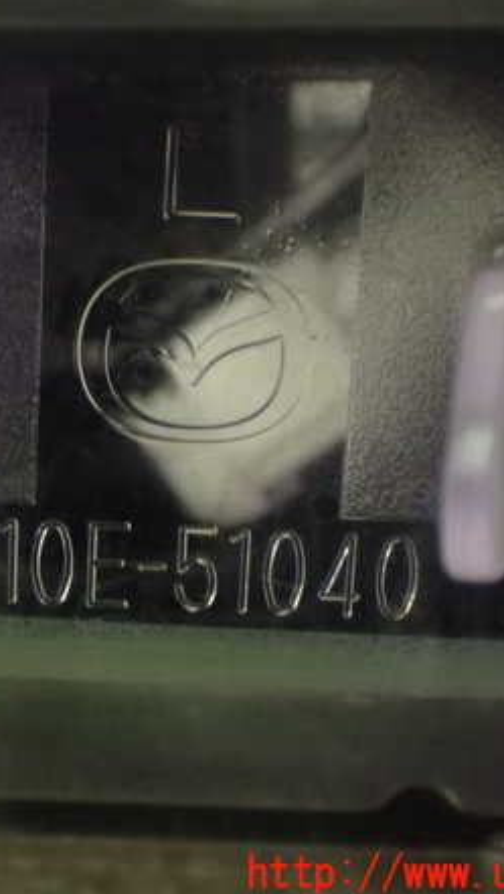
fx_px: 1543
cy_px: 445
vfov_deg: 32.3
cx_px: 97
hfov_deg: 18.4
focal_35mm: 65
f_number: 2.9
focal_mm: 7.84
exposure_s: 1/10
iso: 1600
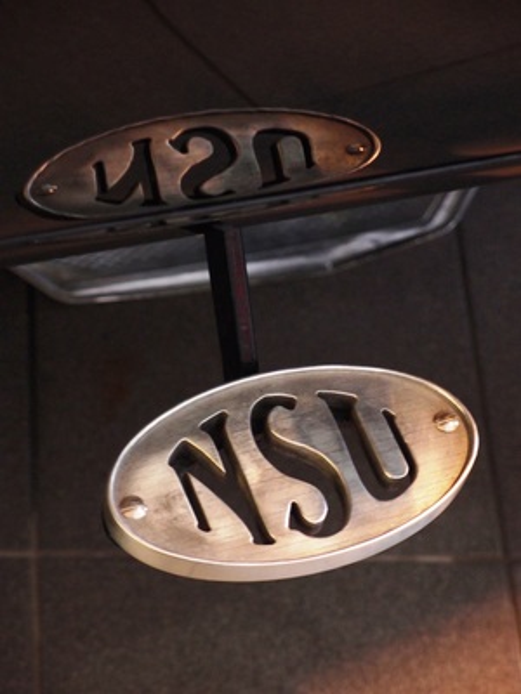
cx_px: 260
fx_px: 2248
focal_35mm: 112
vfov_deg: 17.6
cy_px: 347
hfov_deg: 13.2
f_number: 2.5
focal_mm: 24
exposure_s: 1/5
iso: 200
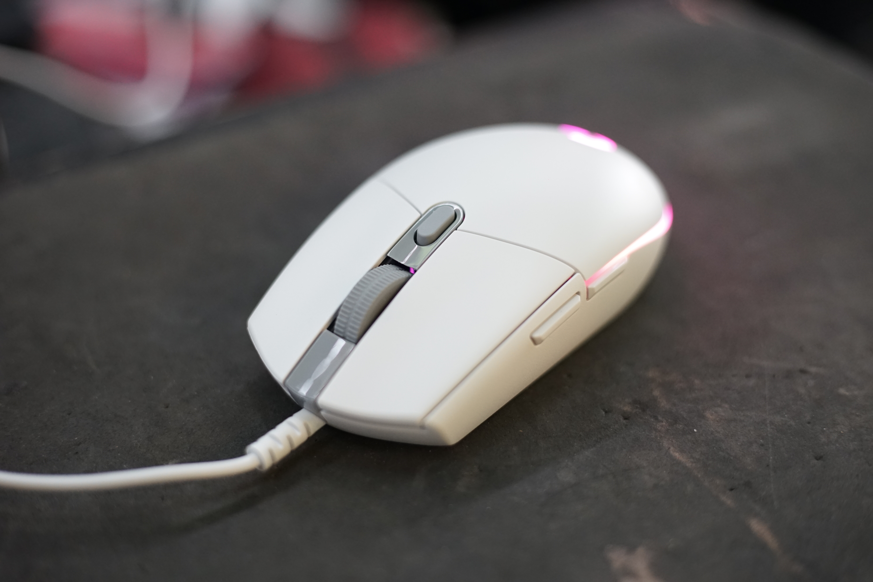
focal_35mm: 50
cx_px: 436
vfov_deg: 27.0
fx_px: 1212
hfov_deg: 39.6
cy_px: 291
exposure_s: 1/125
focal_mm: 50
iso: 1600
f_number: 2.5
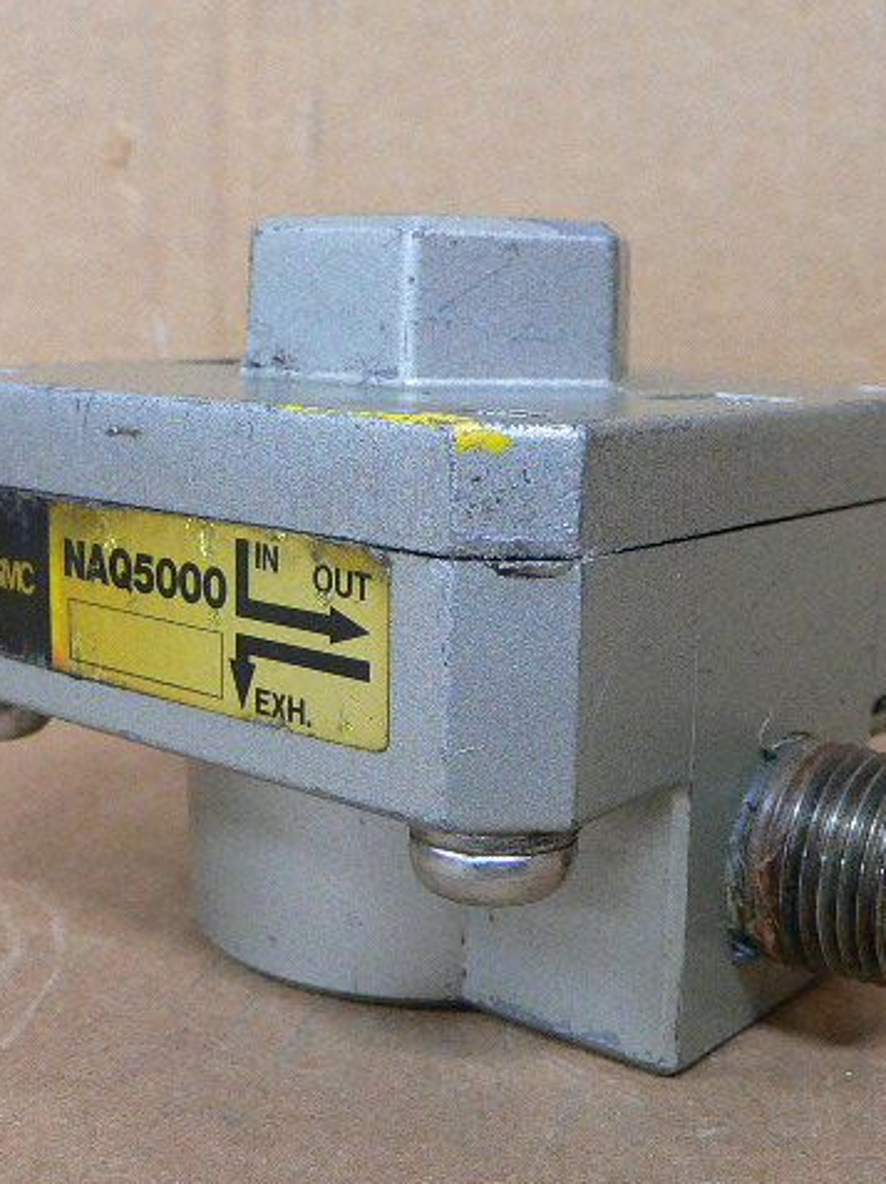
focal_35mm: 47
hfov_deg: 30.8
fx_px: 1606
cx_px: 462
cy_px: 593
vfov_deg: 40.5
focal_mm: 4.6
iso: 200
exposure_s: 1/13
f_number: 2.8
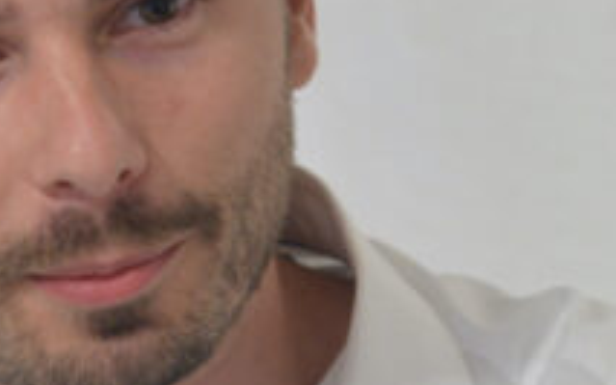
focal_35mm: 481
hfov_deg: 4.4
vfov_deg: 2.7
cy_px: 284
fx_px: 8073
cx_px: 208
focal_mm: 98
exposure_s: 1/13
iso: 1000
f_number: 8
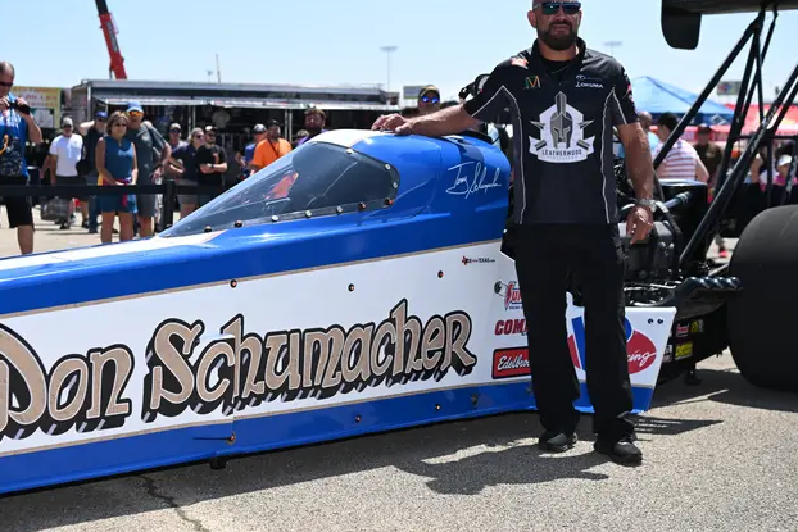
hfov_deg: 33.3
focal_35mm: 60
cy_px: 223
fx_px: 1330
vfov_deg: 22.6
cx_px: 340
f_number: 4.5
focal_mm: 48
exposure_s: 1/2000
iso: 250
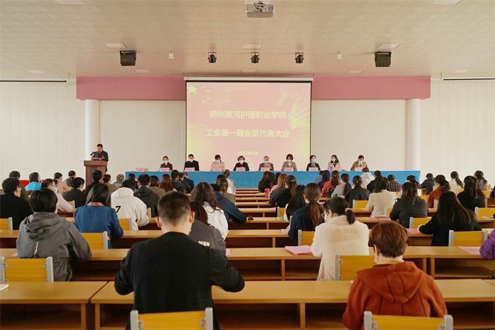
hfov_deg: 57.2
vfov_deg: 40.0
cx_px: 248
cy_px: 165
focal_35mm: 33
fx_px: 454
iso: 1600
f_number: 4
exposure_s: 1/160
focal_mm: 33
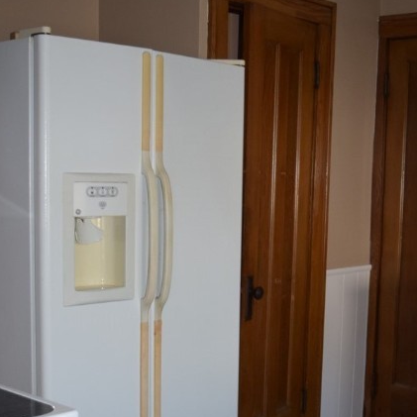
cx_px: 234
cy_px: 295
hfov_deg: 27.4
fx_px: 856
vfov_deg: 27.1
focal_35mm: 63
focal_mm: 27
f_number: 4
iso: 900
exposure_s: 1/60
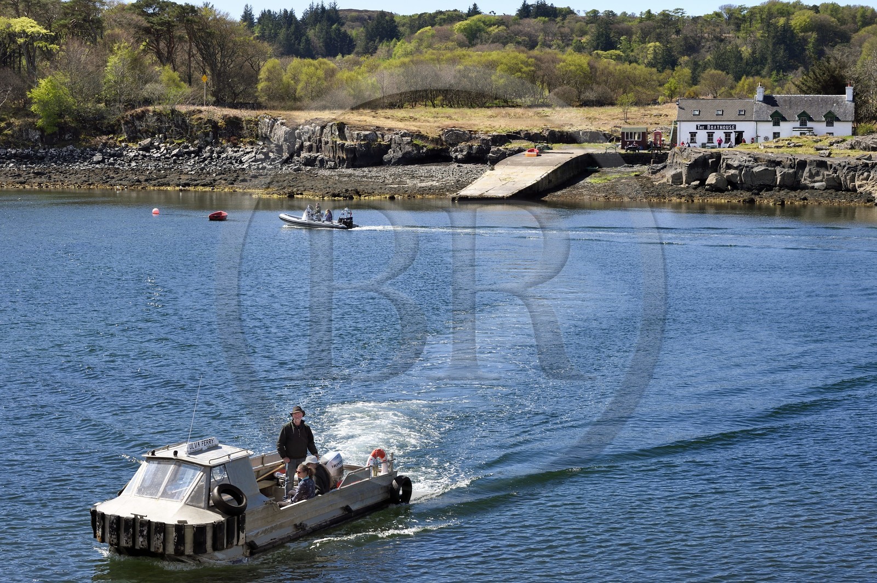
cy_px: 292
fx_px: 1704
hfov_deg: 28.9
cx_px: 438
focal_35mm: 70
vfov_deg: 19.4
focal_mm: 70
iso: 200
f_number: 10
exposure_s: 1/320
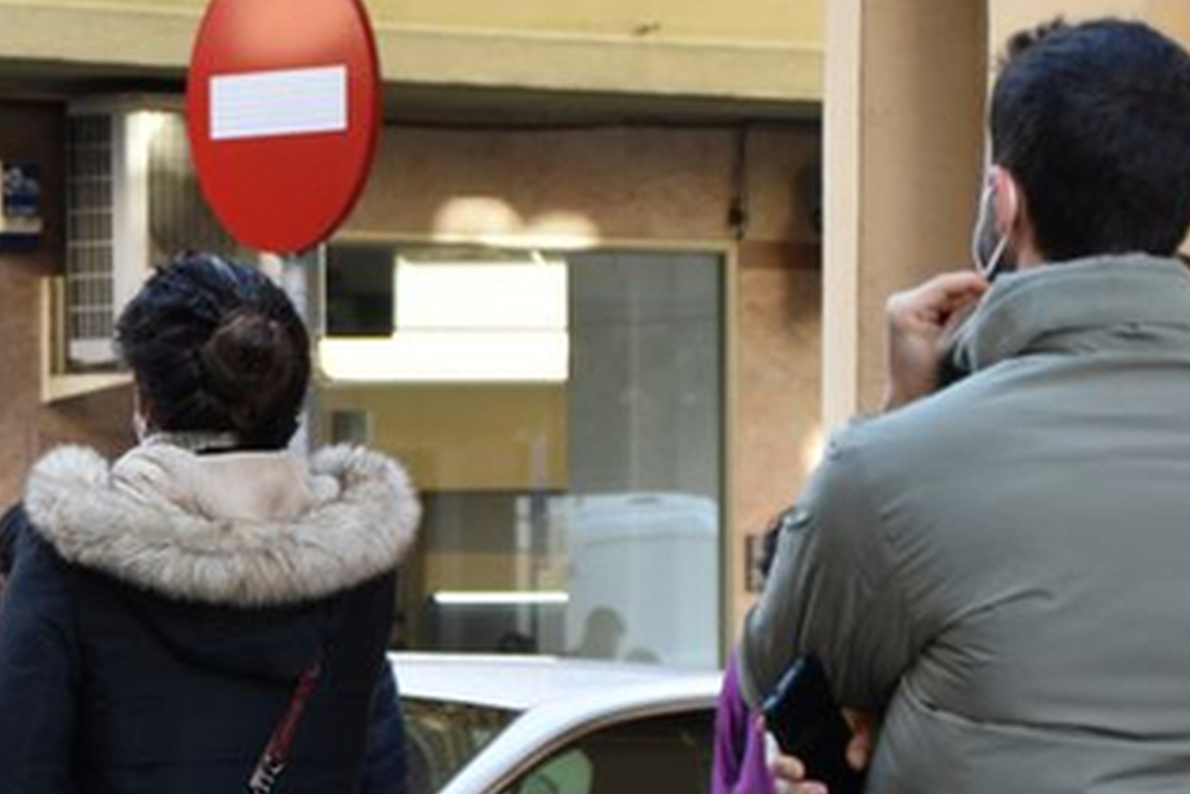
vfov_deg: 5.3
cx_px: 326
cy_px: 785
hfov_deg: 8.0
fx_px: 8495
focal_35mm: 257
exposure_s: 1/100
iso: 400
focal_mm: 68
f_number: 5
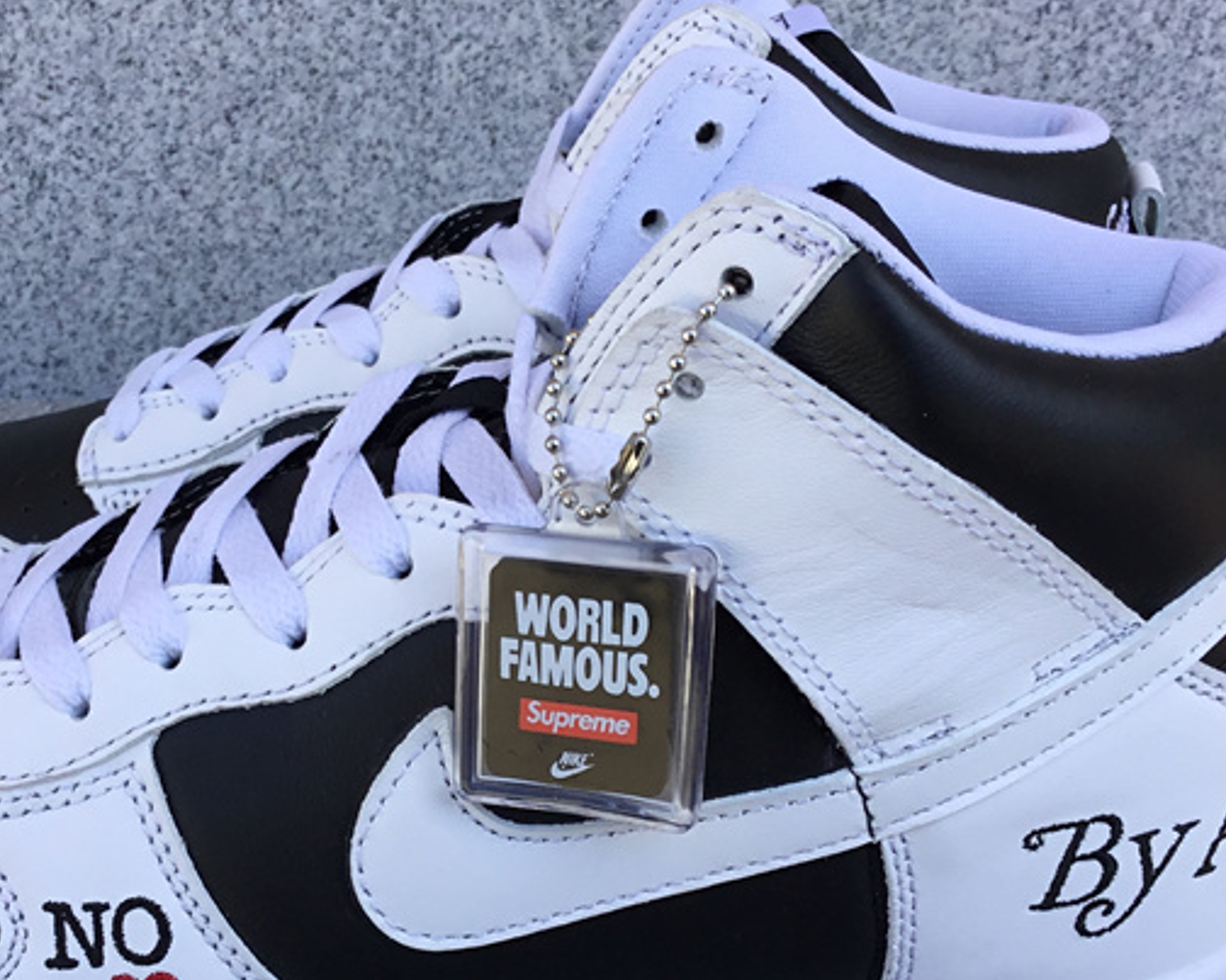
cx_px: 457
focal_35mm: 54
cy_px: 585
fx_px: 1959
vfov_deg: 28.0
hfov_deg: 34.6
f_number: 2.4
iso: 25
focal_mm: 3.3
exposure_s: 1/342
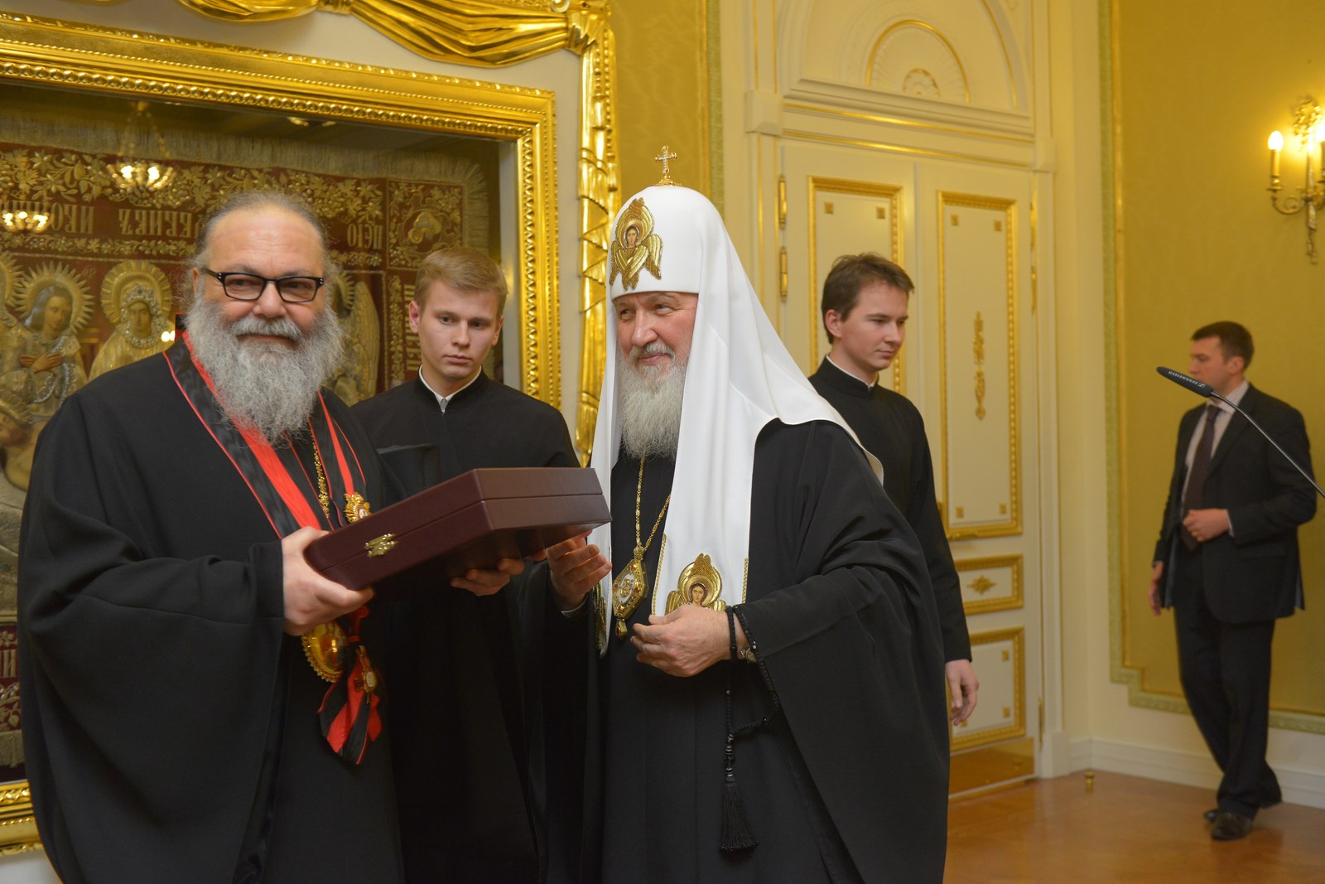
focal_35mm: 44
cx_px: 662
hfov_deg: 44.5
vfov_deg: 30.5
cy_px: 442
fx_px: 1619
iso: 3200
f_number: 4
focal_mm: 44
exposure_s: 1/60
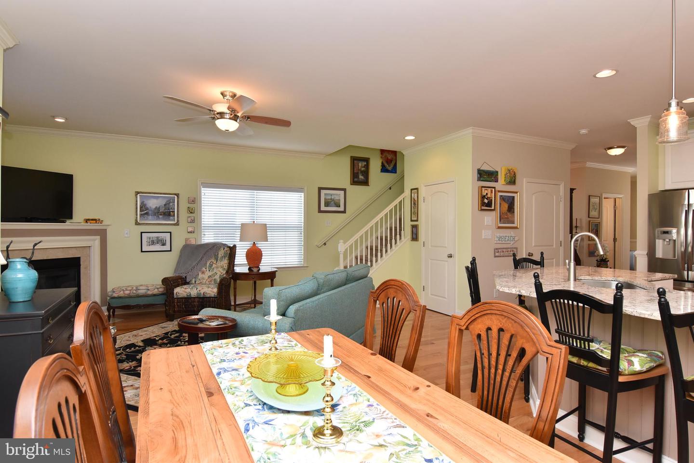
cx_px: 347
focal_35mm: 18
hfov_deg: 90.0
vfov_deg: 67.5
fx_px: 347
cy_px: 232
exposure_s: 1/100
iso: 800
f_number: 8
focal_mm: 12
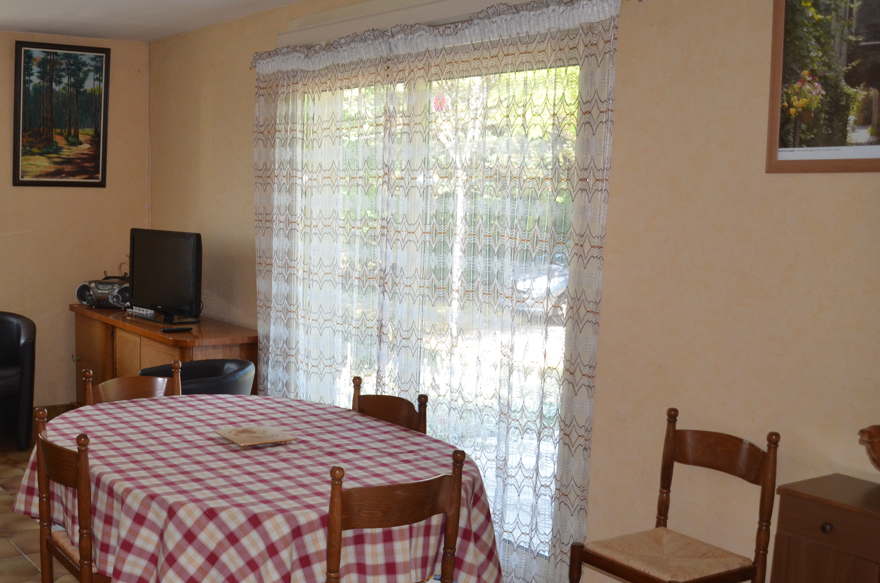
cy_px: 353
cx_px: 273
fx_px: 1066
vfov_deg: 30.5
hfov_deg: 44.0
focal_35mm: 44
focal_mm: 21
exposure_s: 1/125
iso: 400
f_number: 3.5
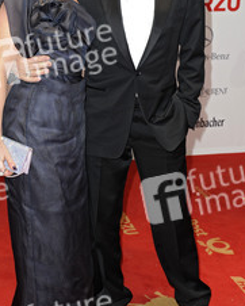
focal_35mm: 73
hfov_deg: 20.9
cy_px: 125
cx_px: 87
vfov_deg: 26.0
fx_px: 661
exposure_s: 1/160
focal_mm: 44
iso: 1000
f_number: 6.3
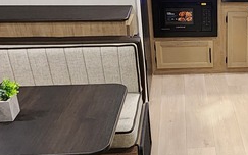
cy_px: 96
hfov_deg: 31.8
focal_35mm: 58
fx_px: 392
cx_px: 260
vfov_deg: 22.3
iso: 400
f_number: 2.2
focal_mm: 2.2
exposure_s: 1/60
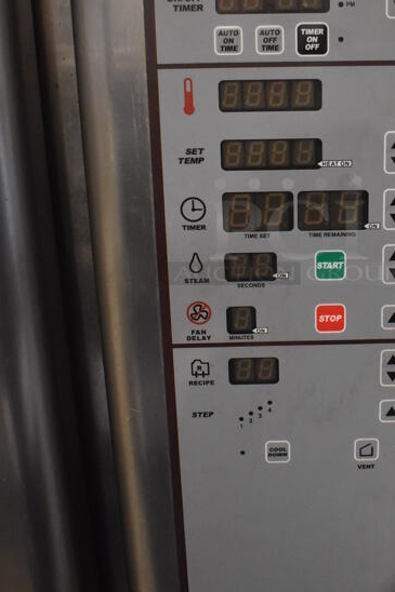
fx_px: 741
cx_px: 288
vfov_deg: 43.3
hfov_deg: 29.5
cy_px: 228
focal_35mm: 45
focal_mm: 18
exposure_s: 1/125
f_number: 3.5
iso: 3600
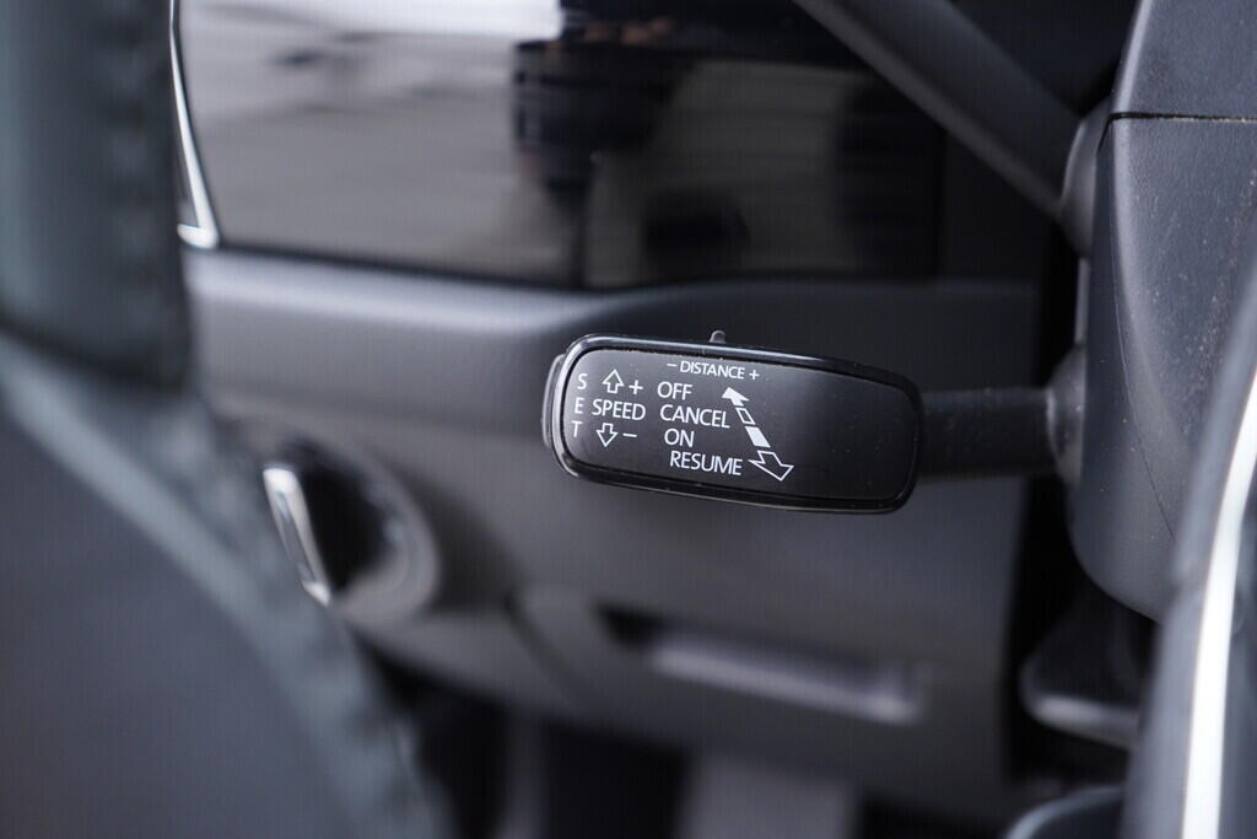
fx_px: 1257
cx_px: 628
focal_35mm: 36
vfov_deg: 36.9
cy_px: 420
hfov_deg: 53.1
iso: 400
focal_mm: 24
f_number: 2.8
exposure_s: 1/40
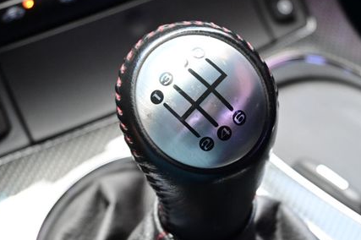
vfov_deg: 17.3
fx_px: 789
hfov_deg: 25.7
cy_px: 114
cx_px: 217
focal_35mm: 79
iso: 1400
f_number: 5.3
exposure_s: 1/60
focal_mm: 35
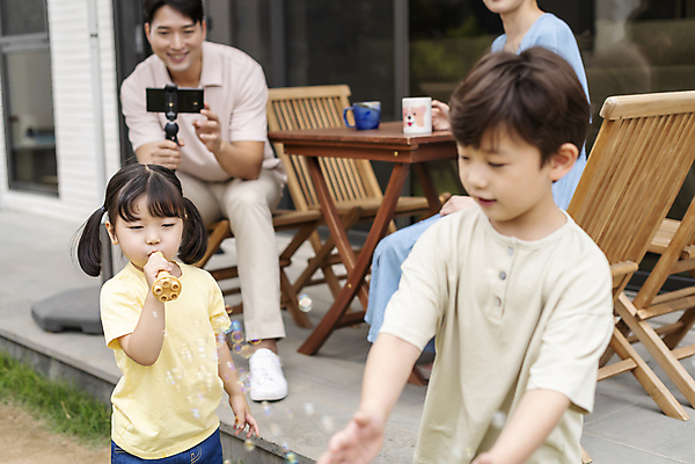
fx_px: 965
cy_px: 232
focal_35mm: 50
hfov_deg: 39.6
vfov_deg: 27.0
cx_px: 348
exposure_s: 1/640
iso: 160
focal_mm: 50
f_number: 2.8
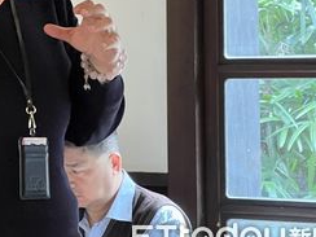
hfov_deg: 10.4
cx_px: -21
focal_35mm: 189
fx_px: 1725
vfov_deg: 7.8
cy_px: -28
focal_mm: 9
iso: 800
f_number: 2.8
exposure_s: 1/60
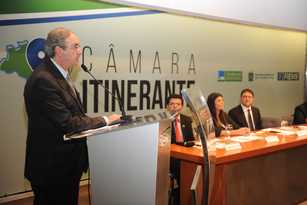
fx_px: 409
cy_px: 102
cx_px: 154
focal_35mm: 48
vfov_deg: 28.0
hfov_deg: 41.1
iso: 640
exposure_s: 1/125
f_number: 2.8
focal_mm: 48
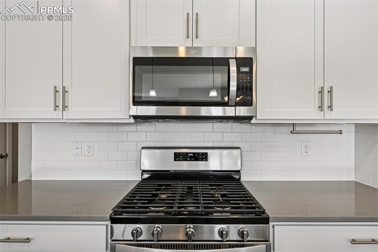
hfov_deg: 86.9
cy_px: 126
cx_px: 189
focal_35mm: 19
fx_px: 199
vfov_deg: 64.5
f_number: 8
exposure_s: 1/20
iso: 280
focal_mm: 19
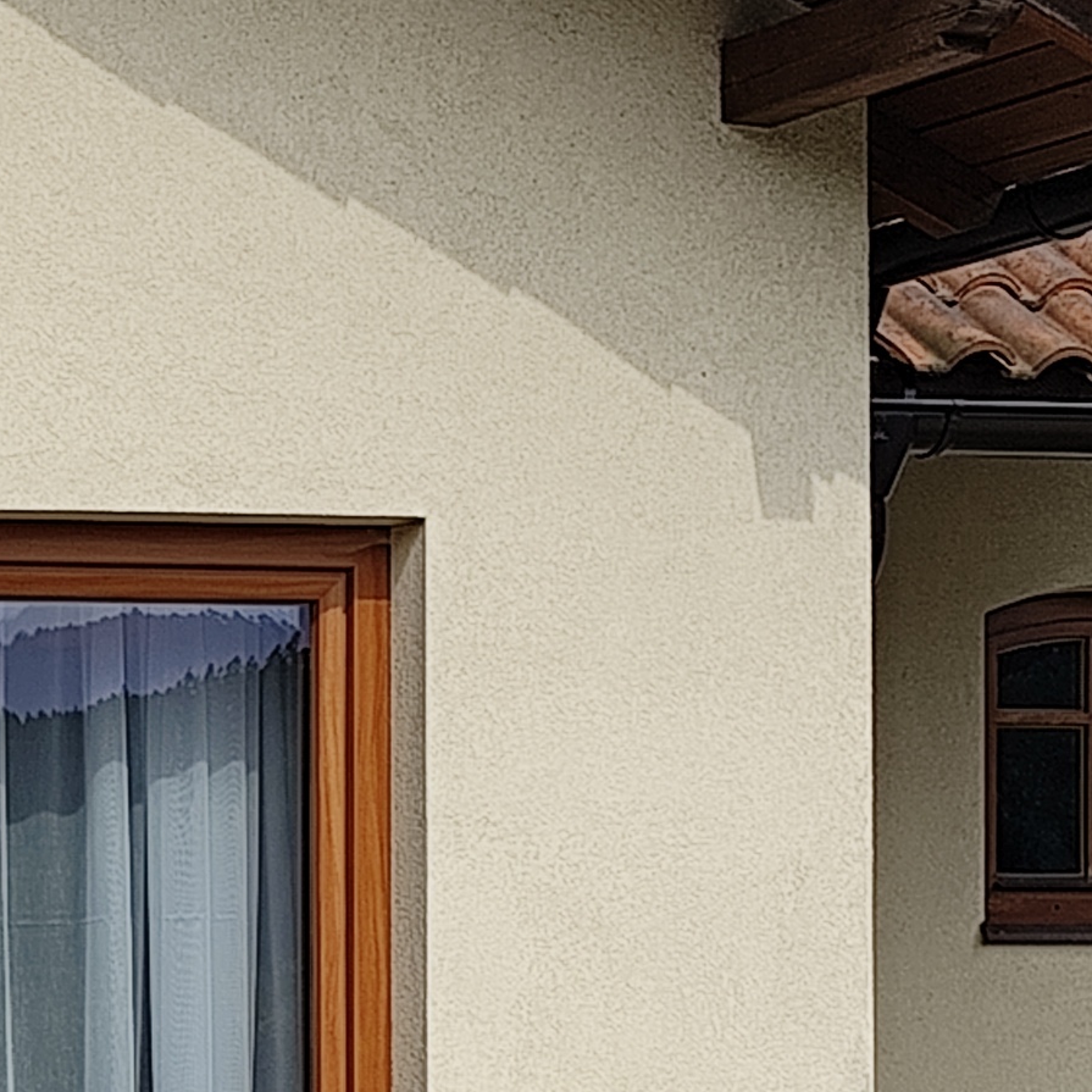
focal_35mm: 141
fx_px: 5032
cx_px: -526
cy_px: 1240
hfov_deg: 11.9
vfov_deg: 12.2
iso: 50
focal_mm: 6.19
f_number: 1.65
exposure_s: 1/835
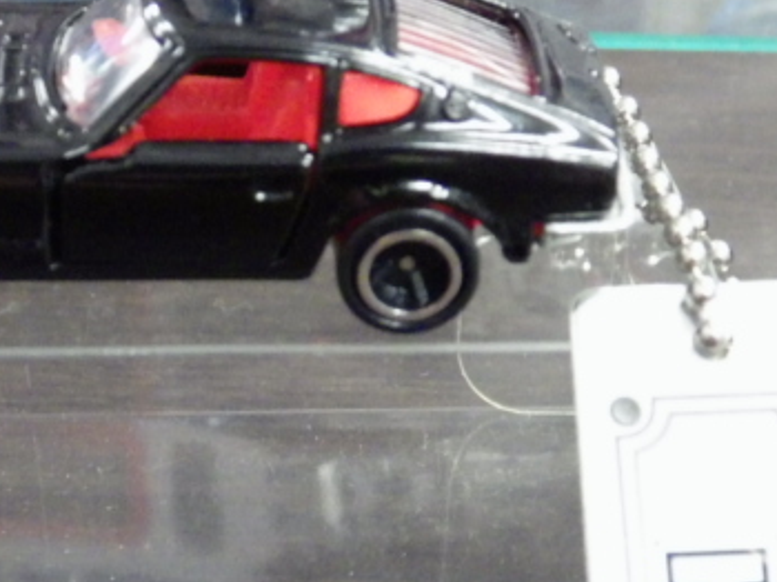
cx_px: 180
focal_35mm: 130
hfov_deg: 15.1
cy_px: 427
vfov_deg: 11.4
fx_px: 2916
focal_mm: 12.8
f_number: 4.2
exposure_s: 1/20
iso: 1600
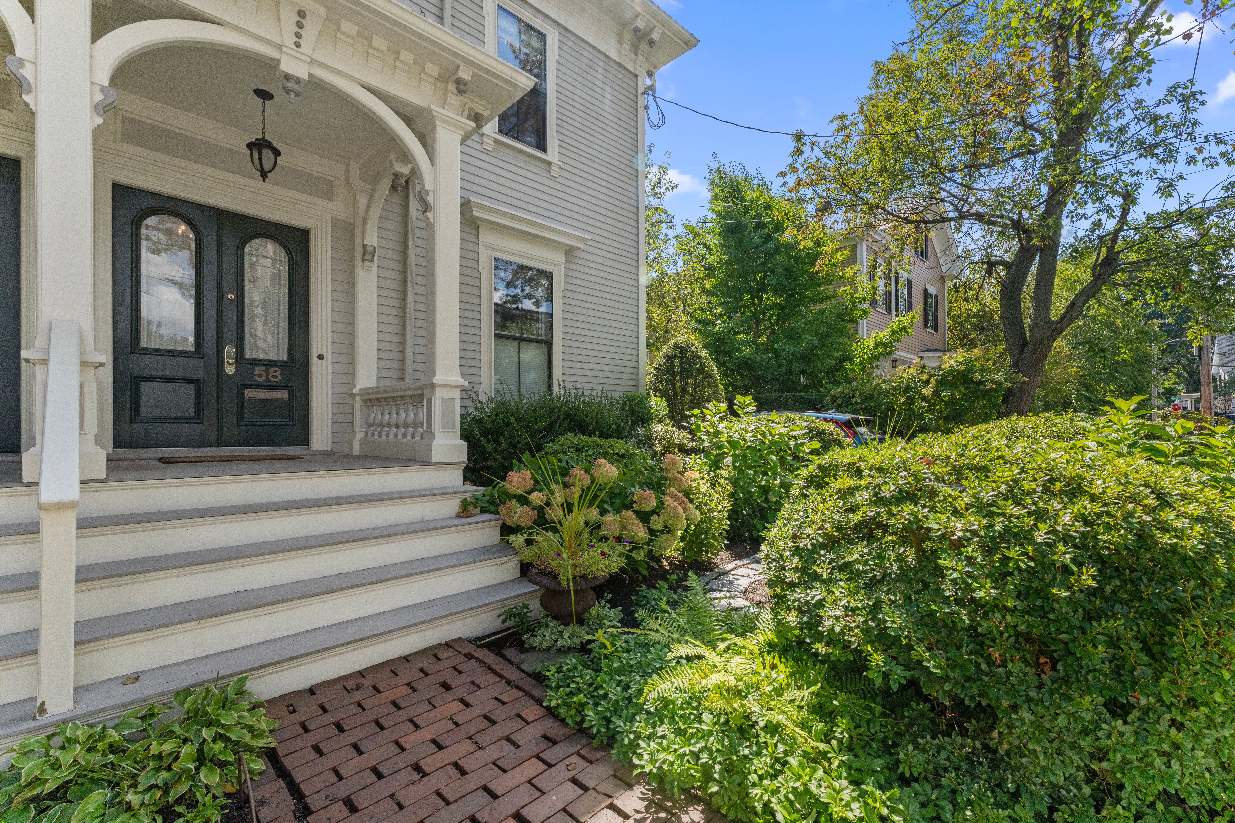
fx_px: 540
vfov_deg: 74.6
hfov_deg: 97.5
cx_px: 654
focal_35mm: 16
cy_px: 420
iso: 1250
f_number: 11
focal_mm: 14.7
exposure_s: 1/640
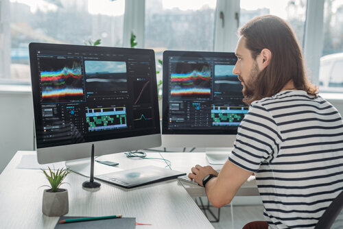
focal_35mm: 50
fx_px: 477
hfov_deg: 39.6
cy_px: 114
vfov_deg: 27.0
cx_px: 172
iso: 160
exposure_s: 1/200
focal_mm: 50
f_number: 3.5
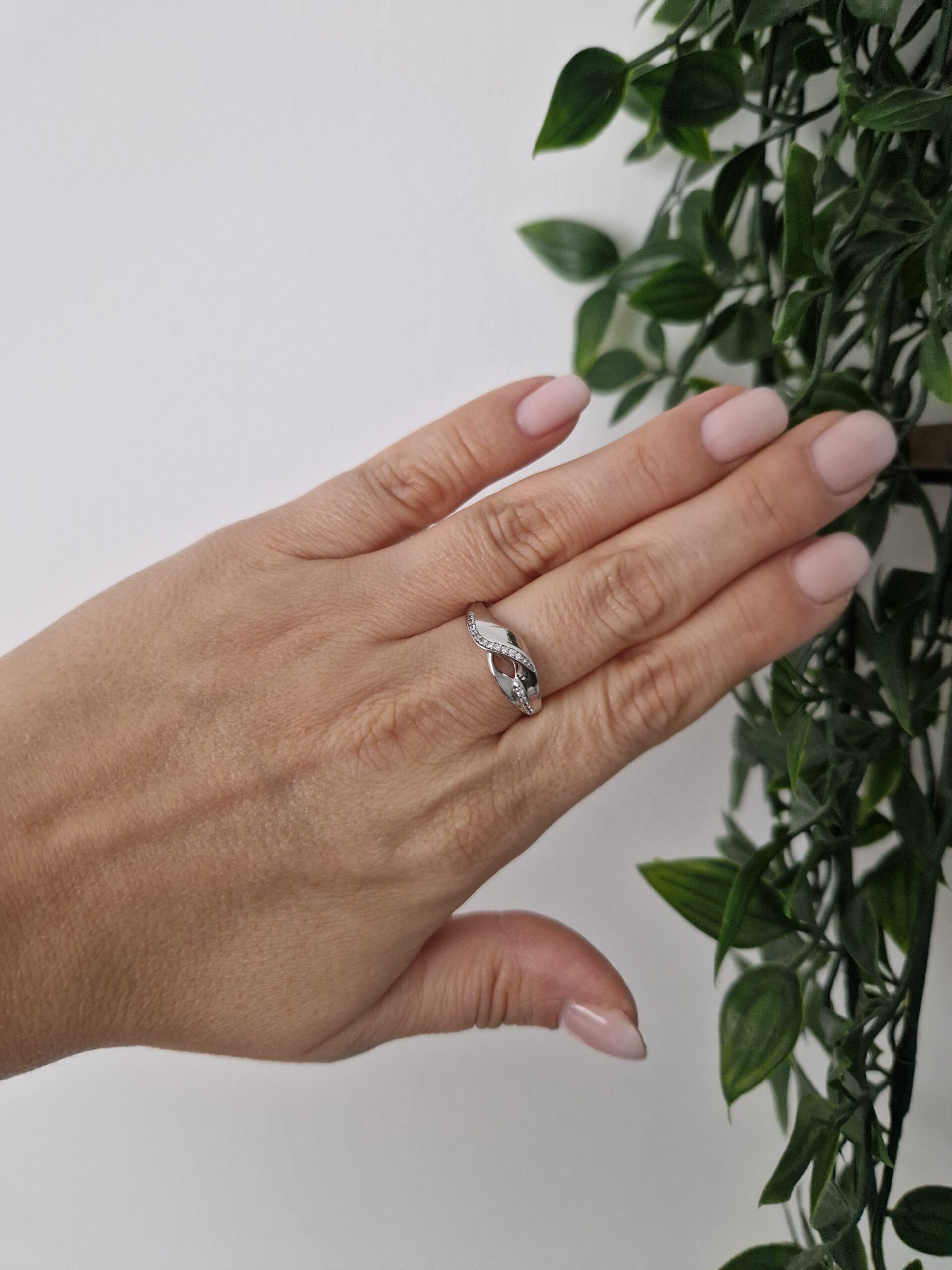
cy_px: 635
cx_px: 476
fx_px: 843
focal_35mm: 23
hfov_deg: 58.9
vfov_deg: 73.9
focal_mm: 5.4
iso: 50
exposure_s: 1/100
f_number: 1.8
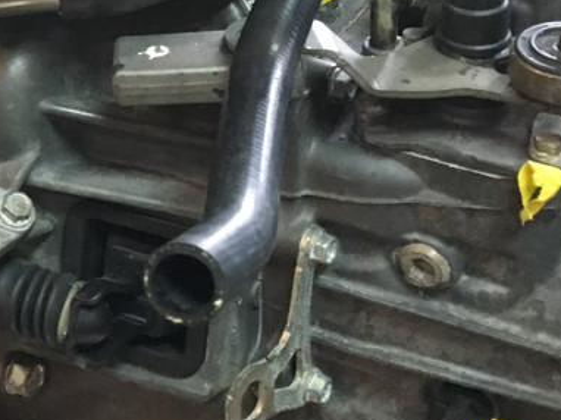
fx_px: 1312
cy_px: 19
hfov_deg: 21.8
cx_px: -161
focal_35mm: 81
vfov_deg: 17.8
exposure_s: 1/30
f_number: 2.2
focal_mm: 4.15
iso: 200
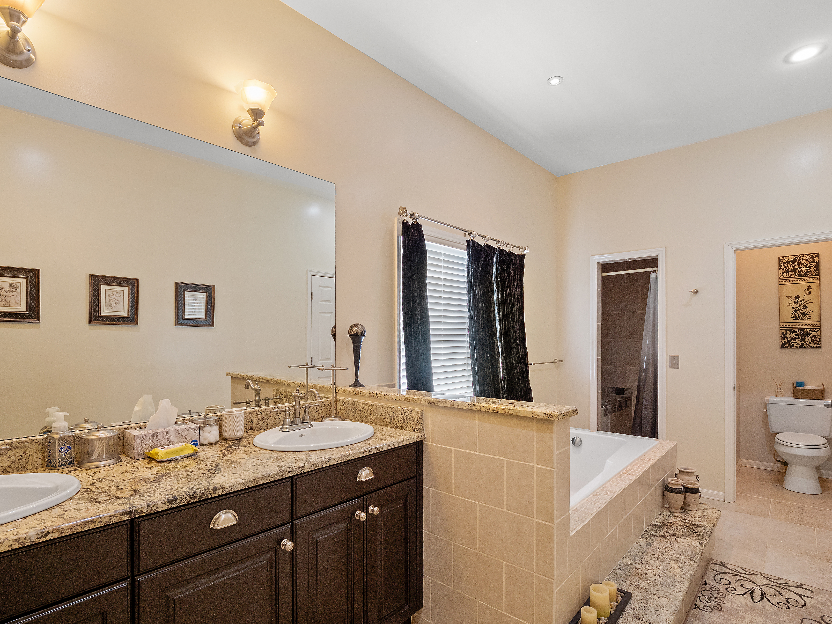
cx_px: 413
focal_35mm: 17
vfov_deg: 74.7
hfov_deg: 91.0
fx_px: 409
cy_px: 322
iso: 400
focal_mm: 8
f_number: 5.6
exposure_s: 1/15
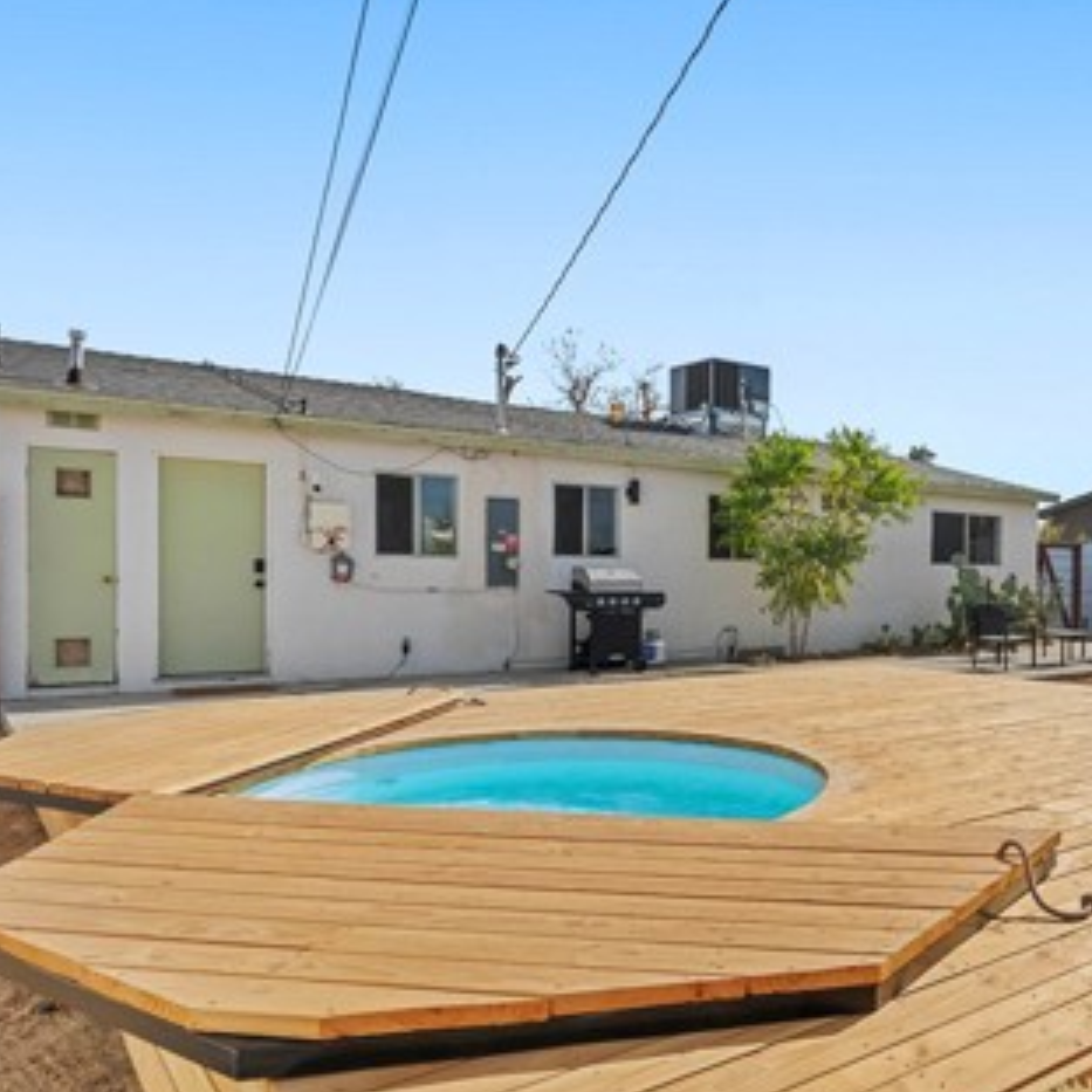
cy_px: 592
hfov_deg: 54.5
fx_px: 999
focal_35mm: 28
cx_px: 825
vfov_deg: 57.2
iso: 400
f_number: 11
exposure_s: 1/320
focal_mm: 16
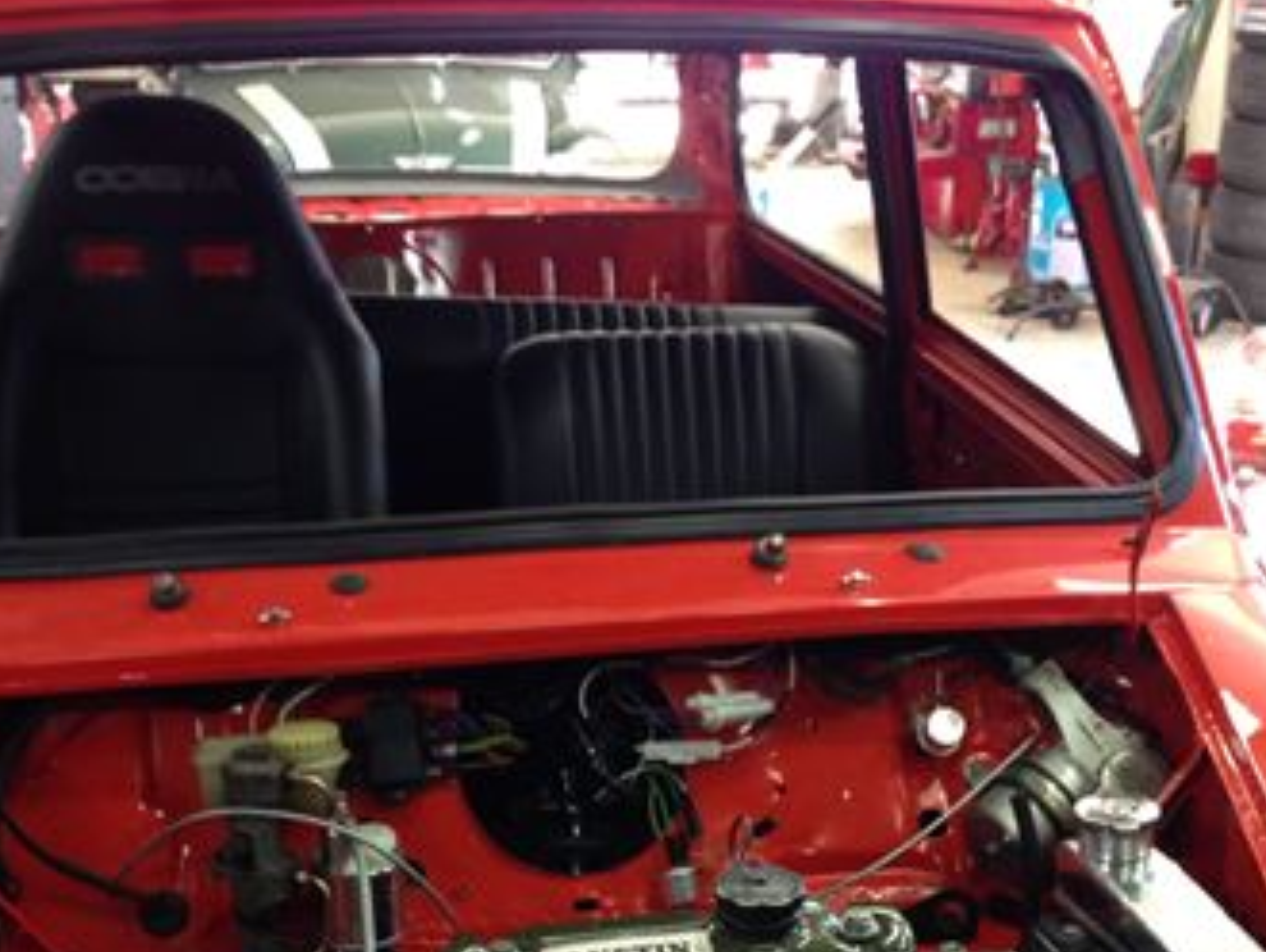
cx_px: 671
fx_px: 2342
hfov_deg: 30.2
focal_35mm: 64
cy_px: 871
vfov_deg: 22.4
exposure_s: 1/20
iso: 125
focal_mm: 4.12
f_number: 2.4
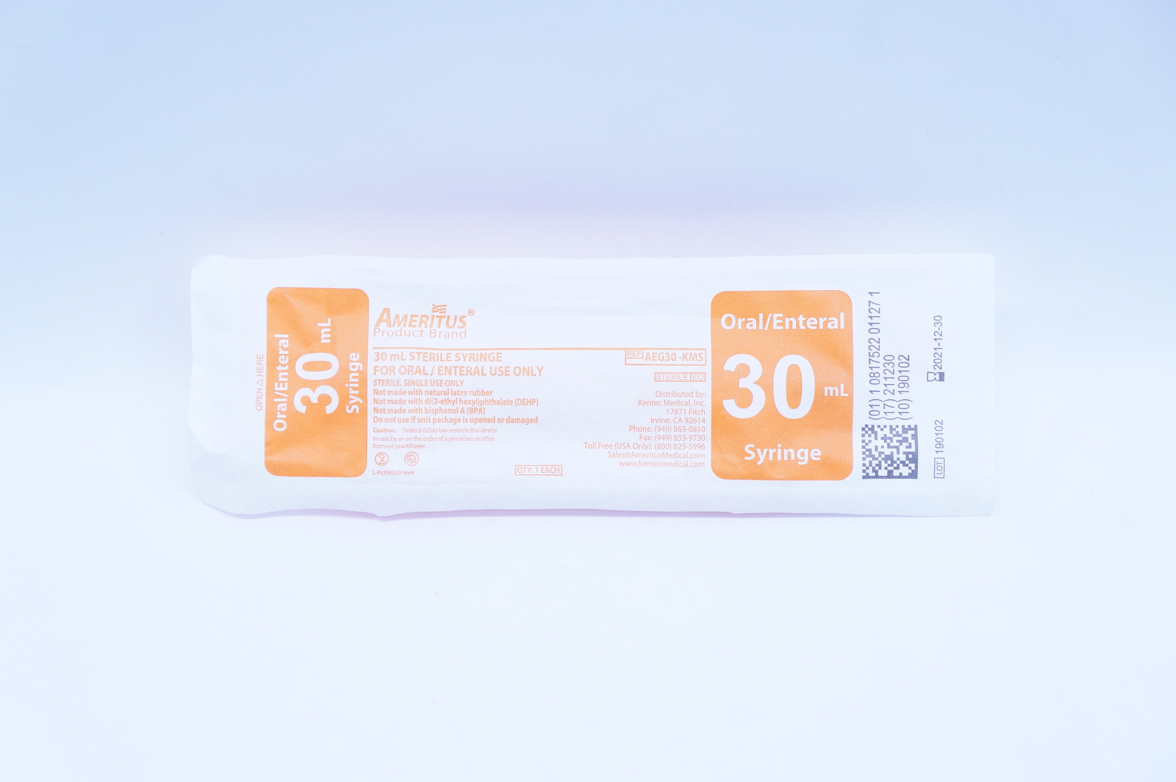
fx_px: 1909
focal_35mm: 58
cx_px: 588
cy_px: 391
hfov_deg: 34.2
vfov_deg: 23.1
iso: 800
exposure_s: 1/160
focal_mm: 39
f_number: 5.6
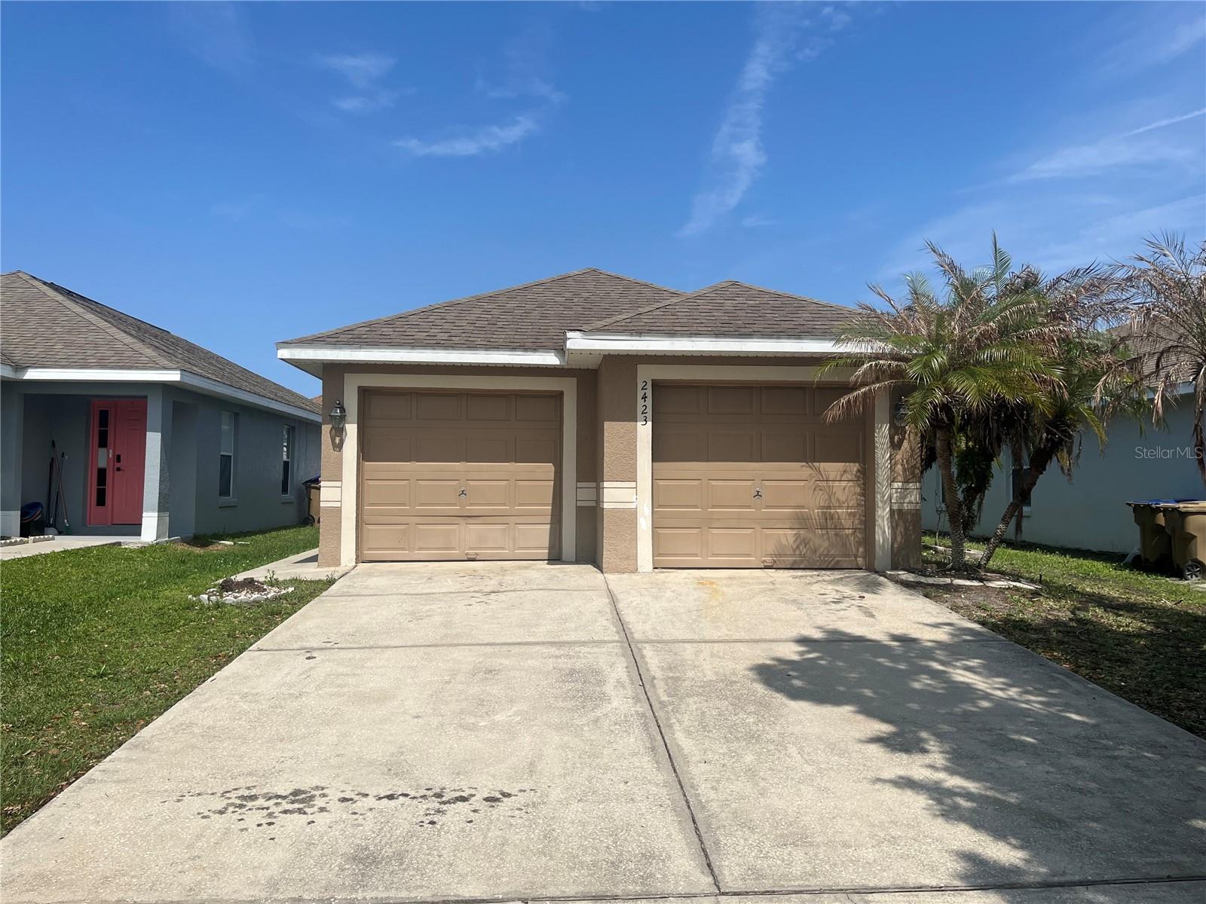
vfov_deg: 53.1
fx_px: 906
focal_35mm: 26
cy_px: 452
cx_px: 603
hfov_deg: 67.3
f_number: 1.6
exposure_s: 1/6494
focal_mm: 5.1
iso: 50
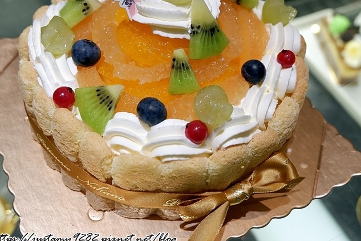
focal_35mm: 38
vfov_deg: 34.9
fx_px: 381
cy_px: 96
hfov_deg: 50.7
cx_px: 180
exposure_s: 1/40
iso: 320
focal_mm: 19.2
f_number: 3.8
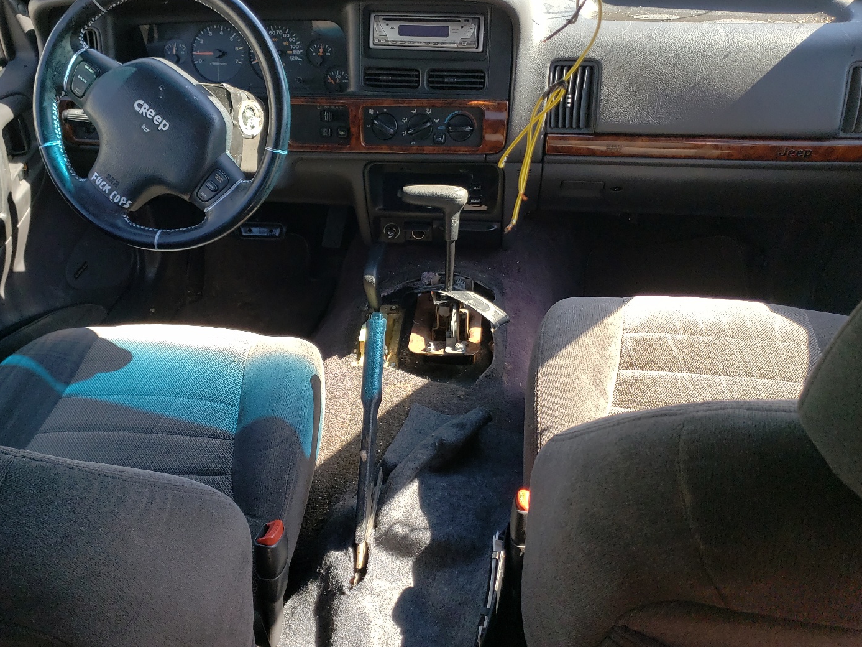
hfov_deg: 59.9
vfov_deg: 46.8
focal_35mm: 30
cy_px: 320
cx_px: 406
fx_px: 747
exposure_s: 1/333
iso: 50
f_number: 1.5
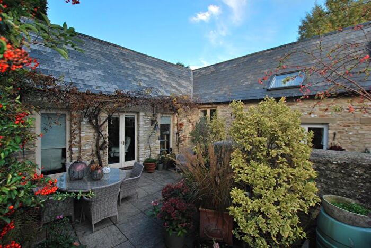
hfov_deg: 100.3
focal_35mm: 15
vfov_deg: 77.5
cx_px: 186
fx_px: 155
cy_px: 124
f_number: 4.5
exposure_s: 1/200
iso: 100
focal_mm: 10
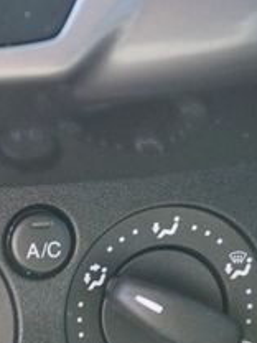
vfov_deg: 12.5
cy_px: 350
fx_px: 1539
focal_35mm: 155
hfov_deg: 9.3
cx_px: -107
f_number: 5
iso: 640
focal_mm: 35
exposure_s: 1/60
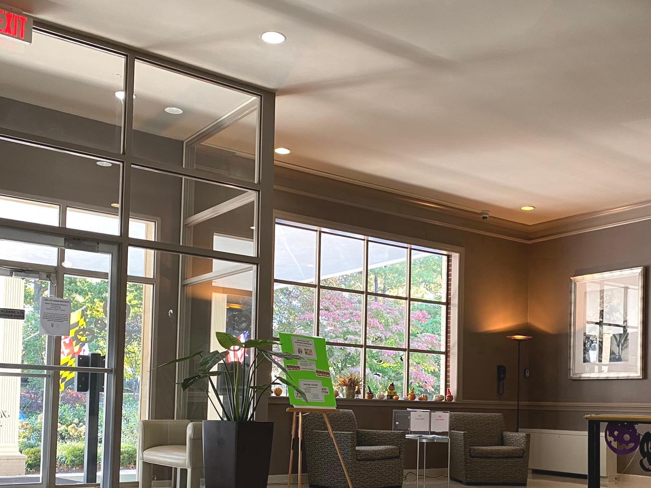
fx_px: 771
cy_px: 374
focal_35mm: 41
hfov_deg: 45.5
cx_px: 389
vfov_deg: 34.3
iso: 100
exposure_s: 1/60
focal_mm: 4.25
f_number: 1.8
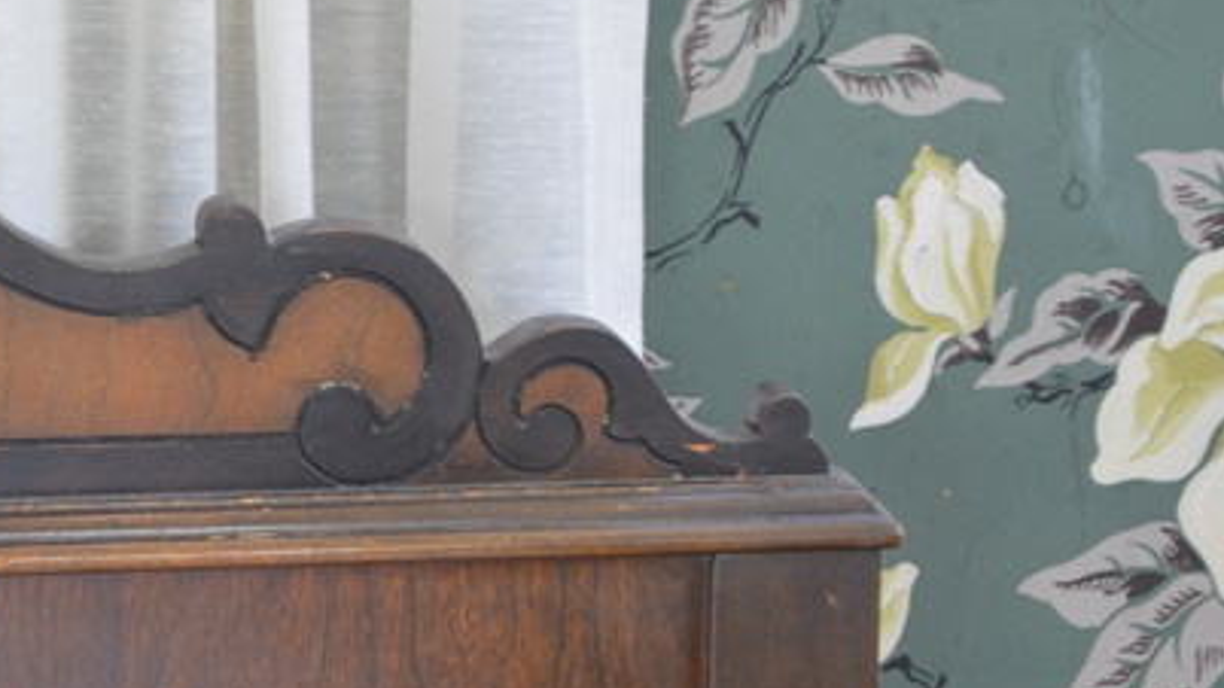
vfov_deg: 7.2
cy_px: 475
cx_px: -82
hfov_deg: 12.5
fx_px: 5484
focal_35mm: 169
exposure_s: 1/40
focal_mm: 48
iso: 800
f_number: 5.3
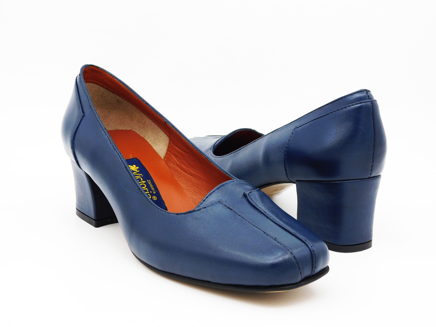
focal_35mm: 59
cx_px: 218
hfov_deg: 32.7
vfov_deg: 24.8
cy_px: 164
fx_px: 743
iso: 125
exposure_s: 1/200
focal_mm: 10.4
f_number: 4
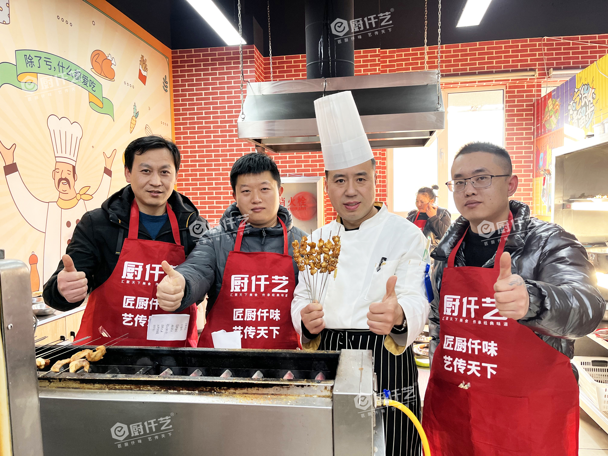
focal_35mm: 26
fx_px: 457
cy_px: 228
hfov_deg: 67.3
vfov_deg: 53.1
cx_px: 304
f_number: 1.6
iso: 125
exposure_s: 1/107
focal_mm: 5.1
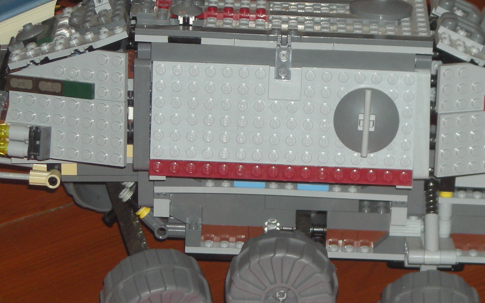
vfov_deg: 6.5
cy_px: 138
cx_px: 387
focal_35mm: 202
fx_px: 2670
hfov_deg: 10.3
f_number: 4.7
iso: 131
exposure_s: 1/60
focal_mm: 17.1
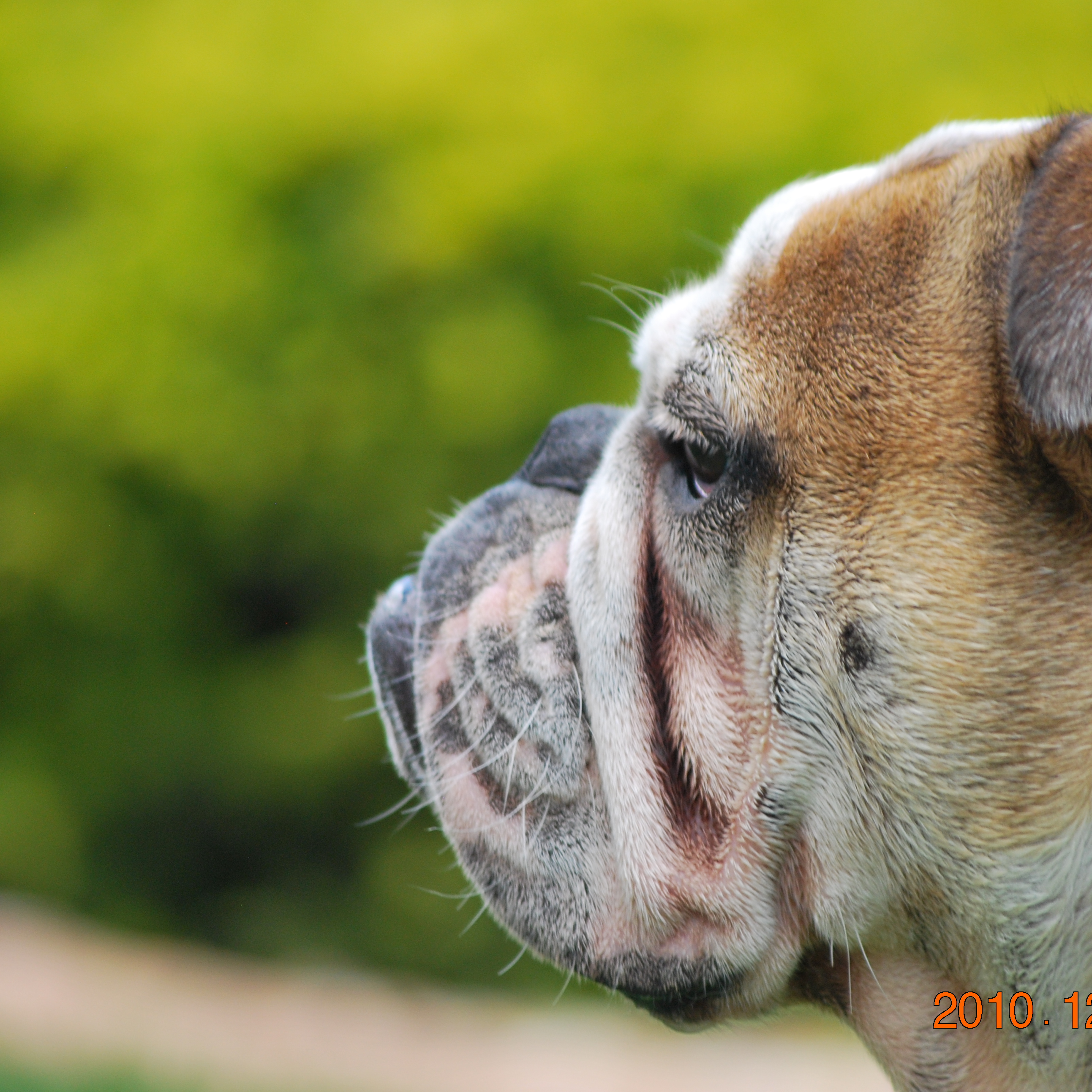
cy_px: 545
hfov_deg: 5.4
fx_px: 11599
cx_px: 675
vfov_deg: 5.4
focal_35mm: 325
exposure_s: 1/320
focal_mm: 170
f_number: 4.8
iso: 400
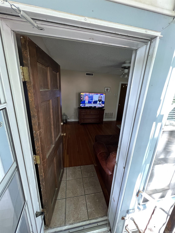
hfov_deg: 89.9
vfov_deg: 106.2
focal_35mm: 13
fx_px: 88
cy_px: 116
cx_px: 88
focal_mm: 1.57
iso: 250
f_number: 1.8
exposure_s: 1/60
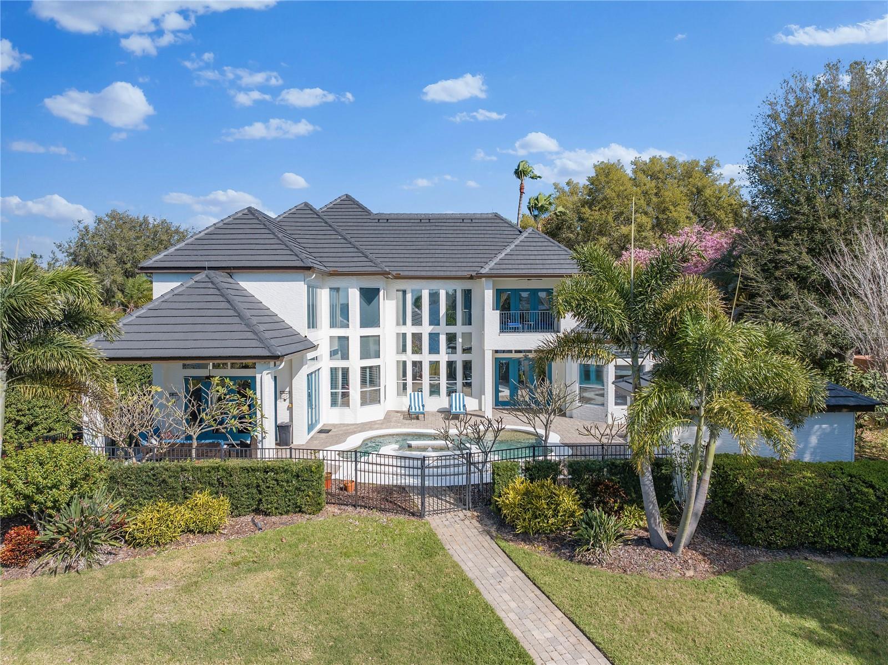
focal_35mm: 24
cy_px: 332
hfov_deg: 71.6
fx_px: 615
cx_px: 444
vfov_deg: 56.8
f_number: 2.8
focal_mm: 12.29
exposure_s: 1/3200
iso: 150
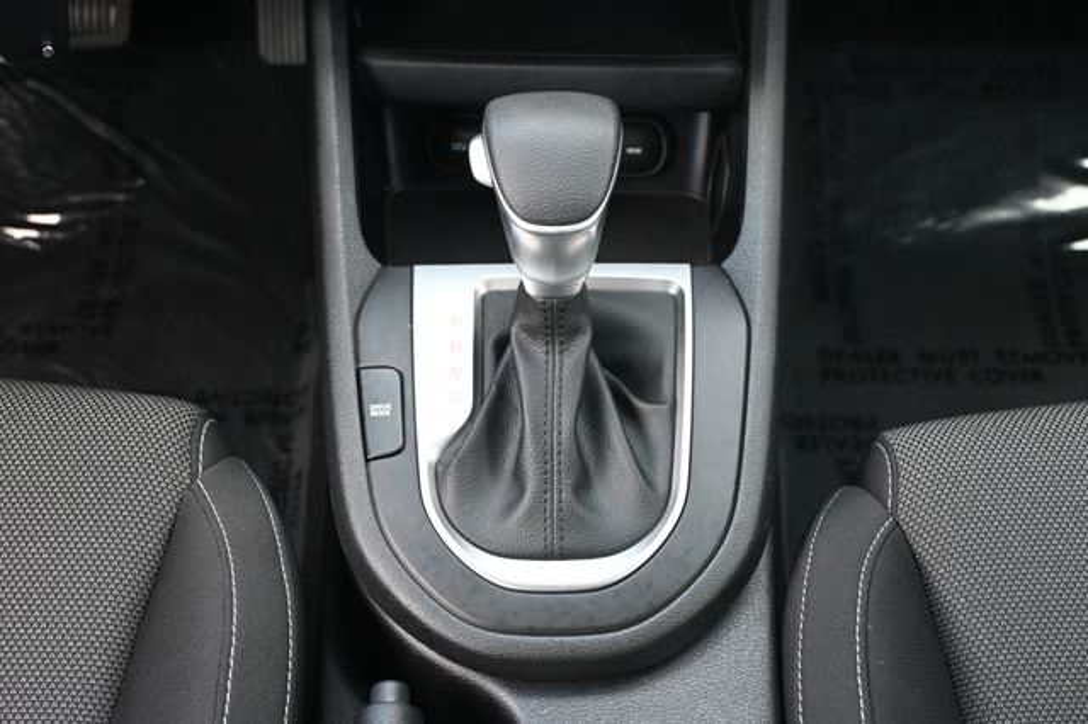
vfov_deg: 26.5
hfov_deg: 38.9
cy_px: 362
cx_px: 544
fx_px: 1540
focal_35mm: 51
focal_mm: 34
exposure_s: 1/125
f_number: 5
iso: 1800
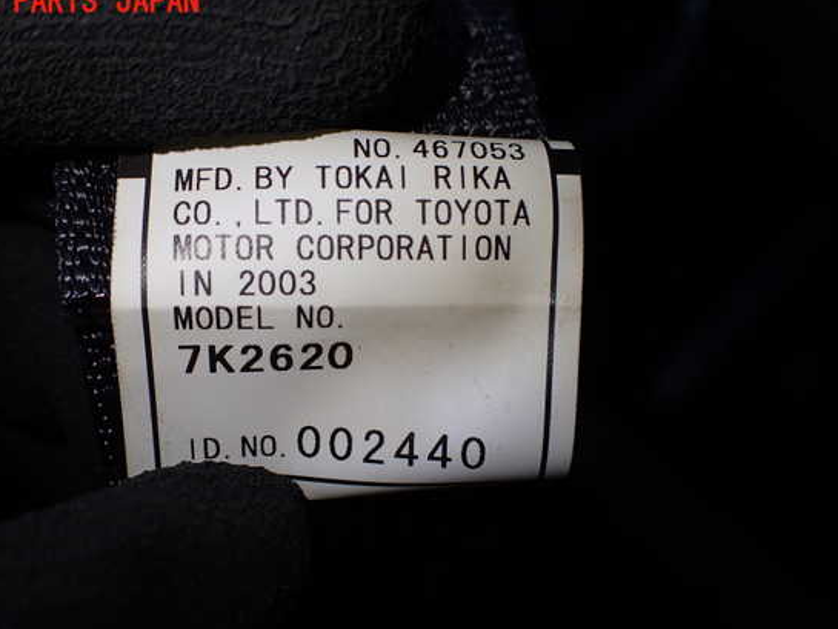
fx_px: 799
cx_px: 381
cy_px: 329
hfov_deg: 55.3
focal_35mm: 33
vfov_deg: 42.9
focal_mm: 5.4
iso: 100
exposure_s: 1/200
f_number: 2.3
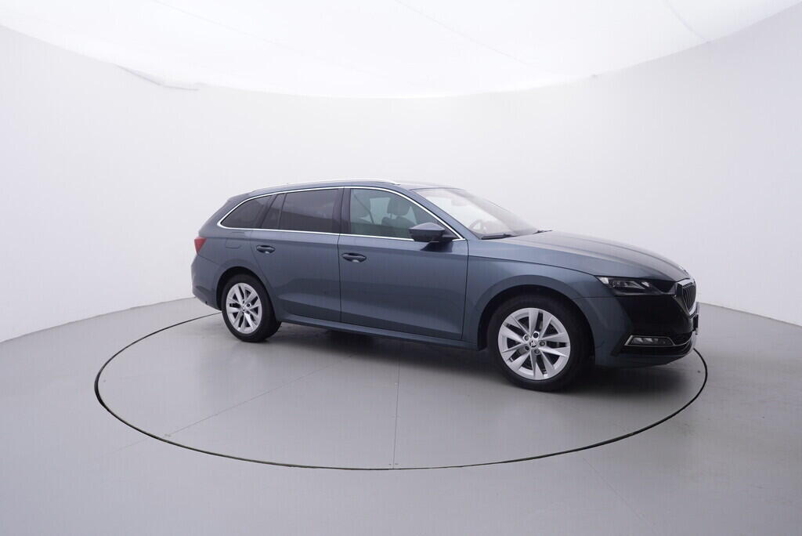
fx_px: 502
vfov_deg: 56.2
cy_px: 268
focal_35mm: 22
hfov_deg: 77.3
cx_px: 401
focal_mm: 15
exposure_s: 1/80
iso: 200
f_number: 5
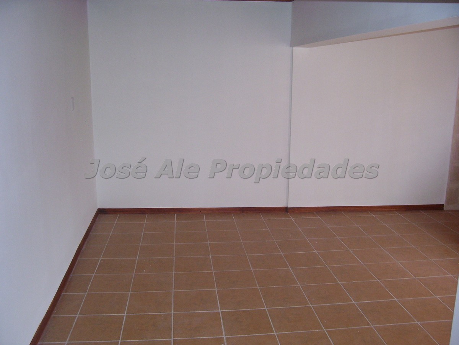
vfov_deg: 41.8
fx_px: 451
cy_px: 172
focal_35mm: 34
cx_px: 230
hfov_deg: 54.0
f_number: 2.7
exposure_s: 1/60
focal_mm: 5.6
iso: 125
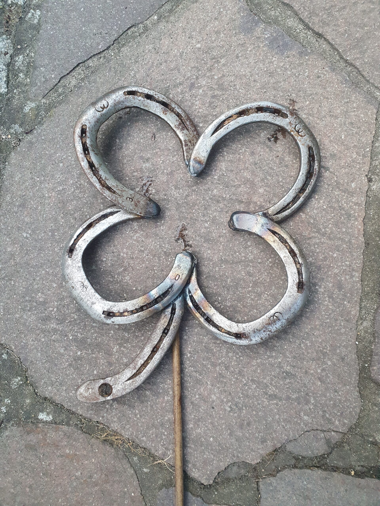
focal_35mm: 26
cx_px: 190
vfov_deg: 67.3
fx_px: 381
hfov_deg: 53.1
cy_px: 253
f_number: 2.4
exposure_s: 1/100
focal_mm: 4.32
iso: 200
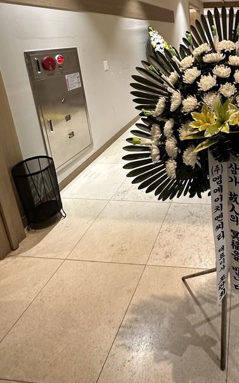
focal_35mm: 23
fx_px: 240
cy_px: 94
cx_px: 222
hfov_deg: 46.9
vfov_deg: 71.7
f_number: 2.2
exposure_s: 1/120
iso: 250
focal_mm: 2.22
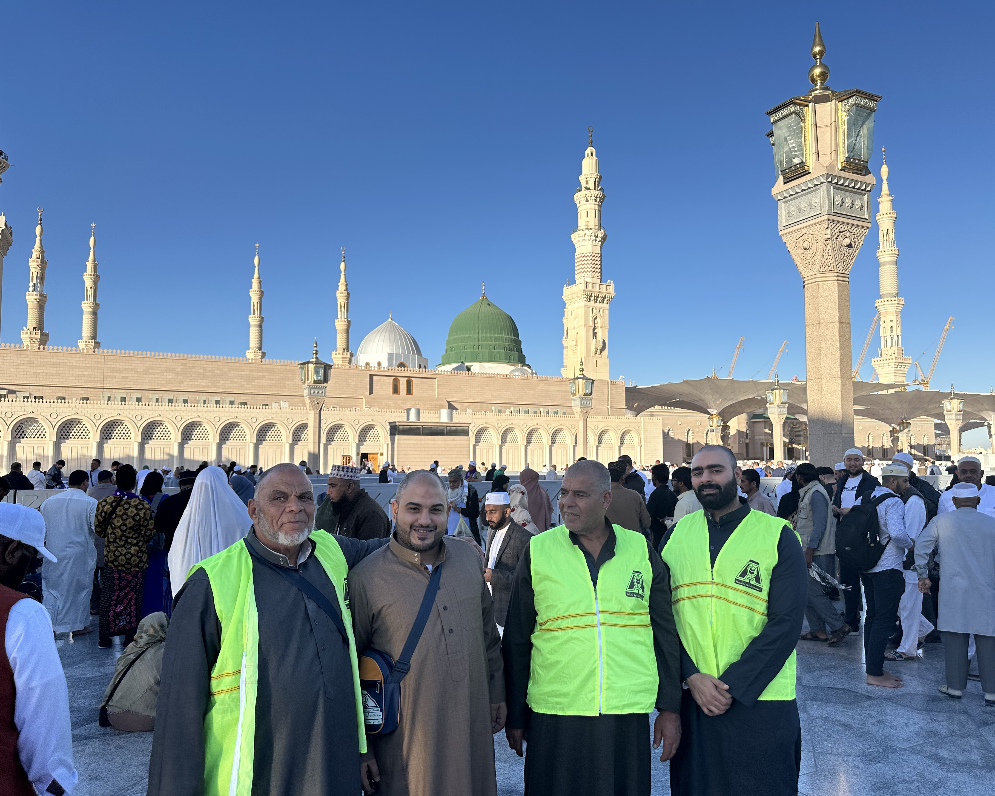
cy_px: 406
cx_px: 530
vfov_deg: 54.9
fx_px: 766
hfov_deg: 66.0
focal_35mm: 26
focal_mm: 6.86
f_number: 1.78
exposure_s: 1/2967
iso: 80
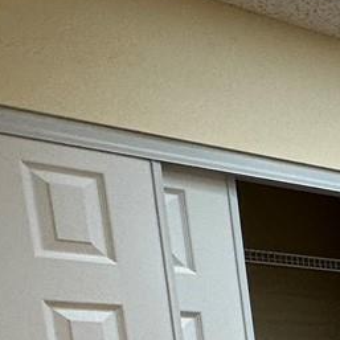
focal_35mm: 77
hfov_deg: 13.6
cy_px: 523
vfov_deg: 19.4
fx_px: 856
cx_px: 880
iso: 125
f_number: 2.2
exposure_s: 1/120
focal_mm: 2.22
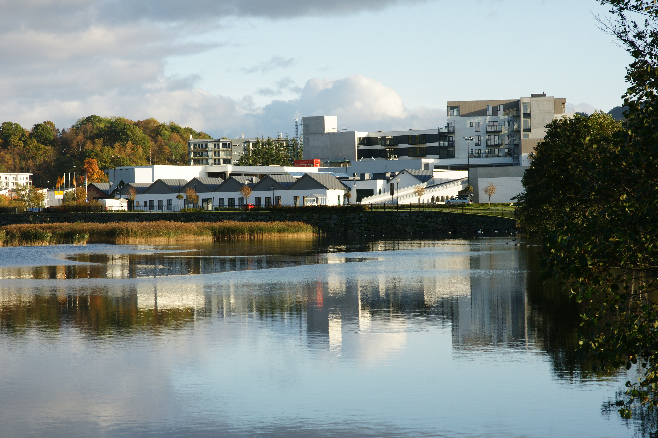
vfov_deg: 13.0
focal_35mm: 105
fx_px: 1919
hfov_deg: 19.5
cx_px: 329
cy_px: 219
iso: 200
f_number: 9
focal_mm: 70
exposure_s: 1/160
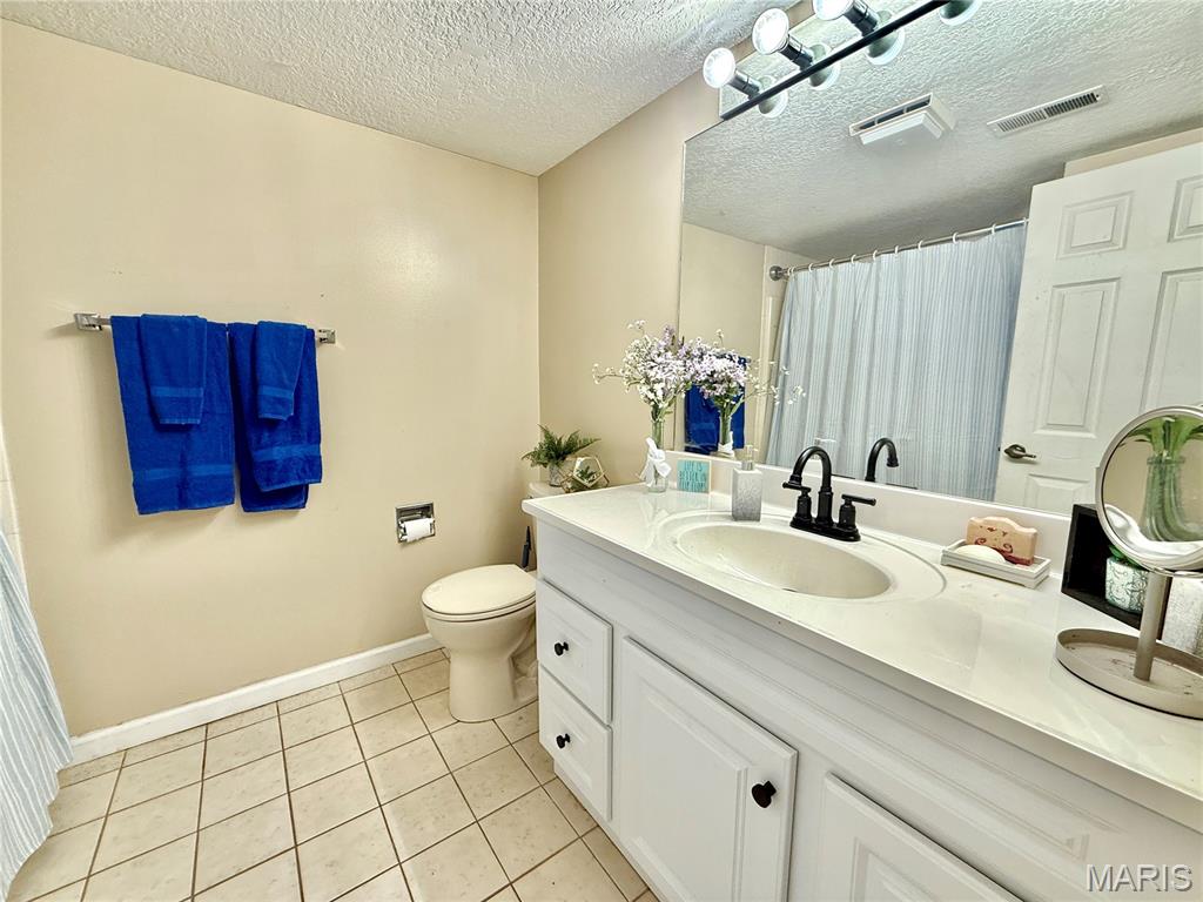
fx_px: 487
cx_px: 602
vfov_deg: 85.7
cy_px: 451
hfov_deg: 102.1
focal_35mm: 14
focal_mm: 2.22
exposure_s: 1/120
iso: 125
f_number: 2.2
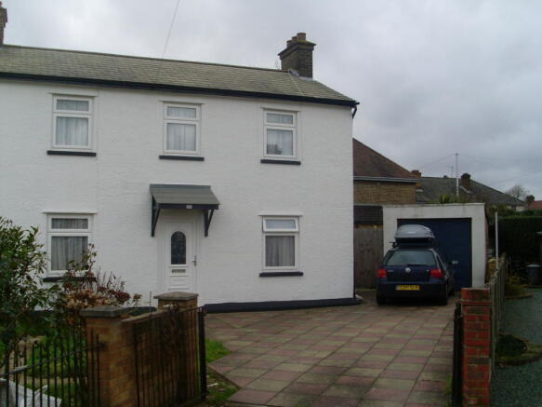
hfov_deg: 49.0
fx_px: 595
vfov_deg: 37.7
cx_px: 271
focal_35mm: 38
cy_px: 204
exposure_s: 1/90
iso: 80
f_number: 7.7
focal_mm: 6.3
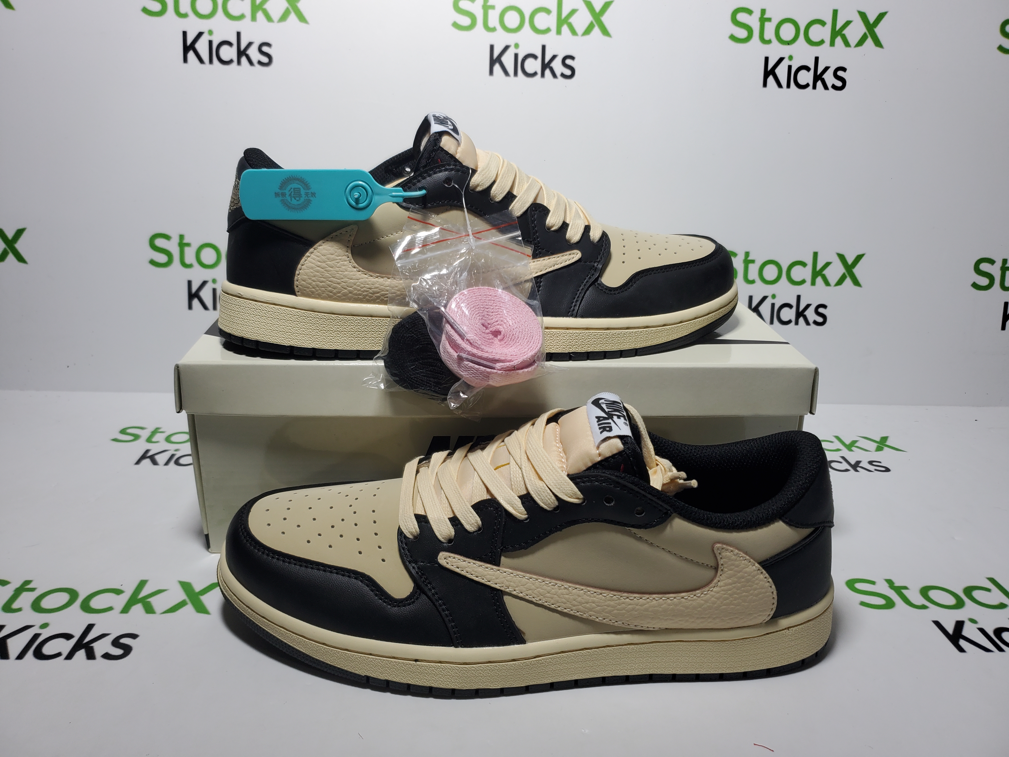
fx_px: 758
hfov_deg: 67.3
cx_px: 504
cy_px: 378
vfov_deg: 53.1
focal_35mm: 26
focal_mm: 4.3
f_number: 1.5
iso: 50
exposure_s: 1/585
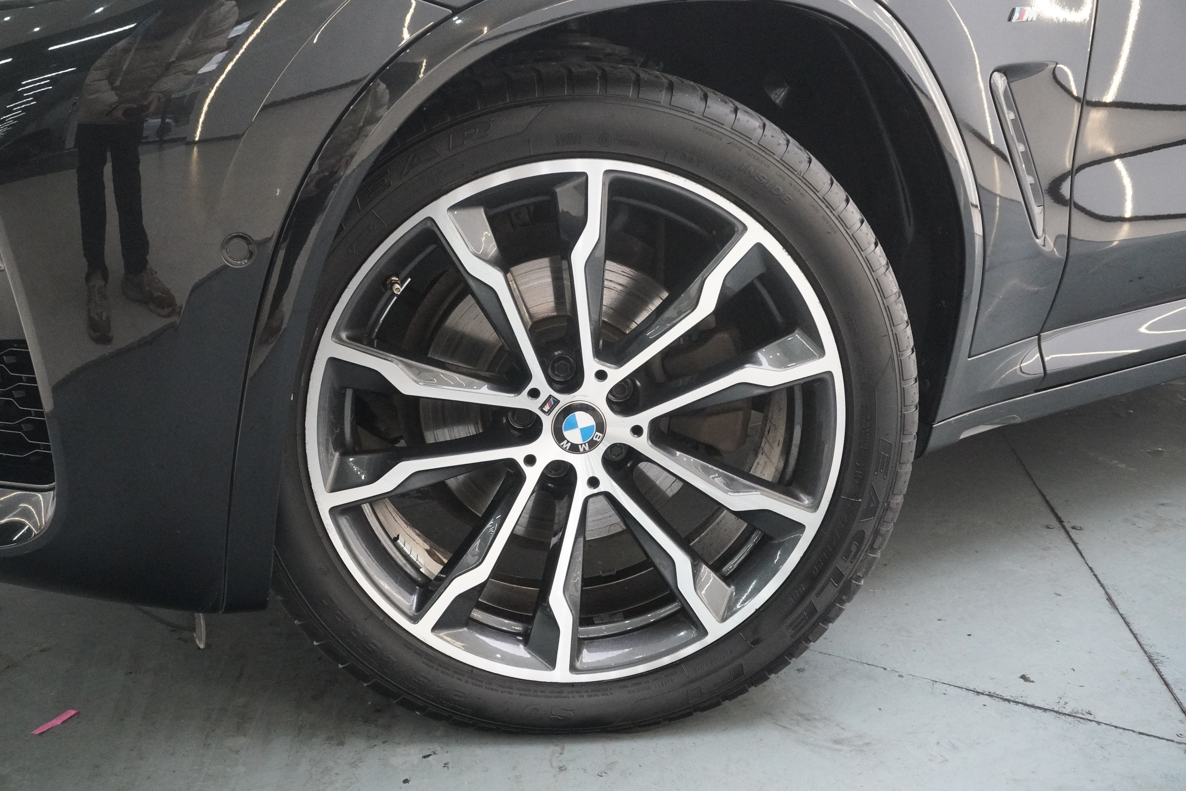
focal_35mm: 36
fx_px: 1186
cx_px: 593
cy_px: 396
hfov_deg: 53.1
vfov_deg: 36.9
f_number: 6.3
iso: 6400
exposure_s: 1/80
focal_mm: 24
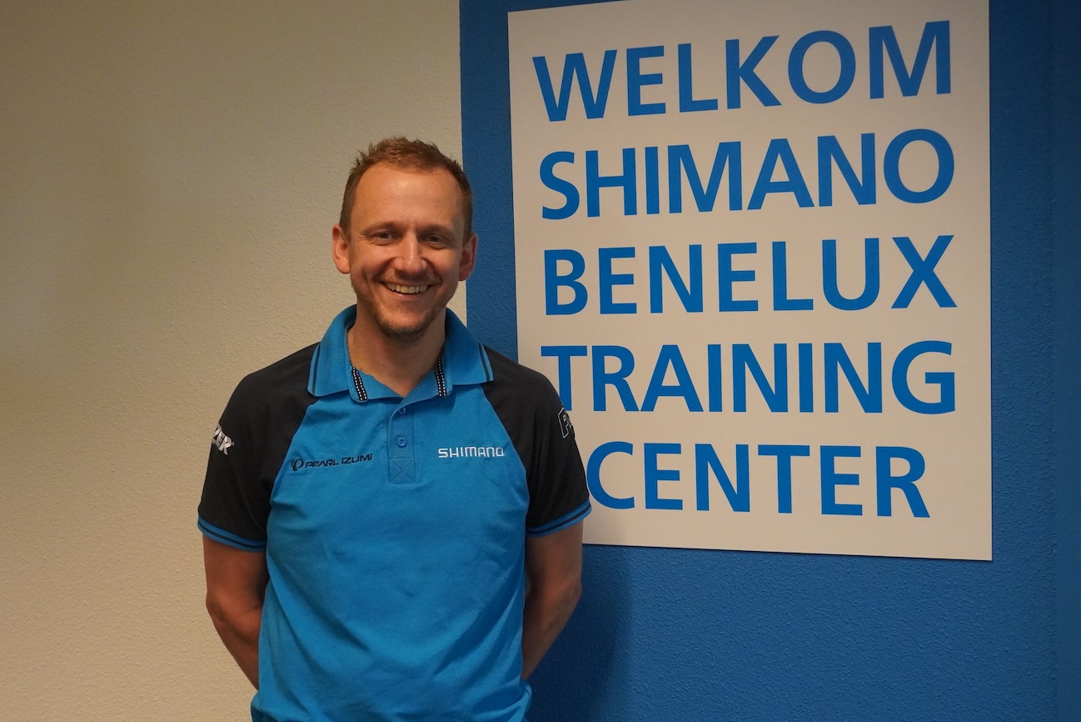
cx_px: 547
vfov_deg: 25.2
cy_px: 355
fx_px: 1610
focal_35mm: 54
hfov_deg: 37.1
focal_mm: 29
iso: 3200
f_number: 4.5
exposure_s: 1/160
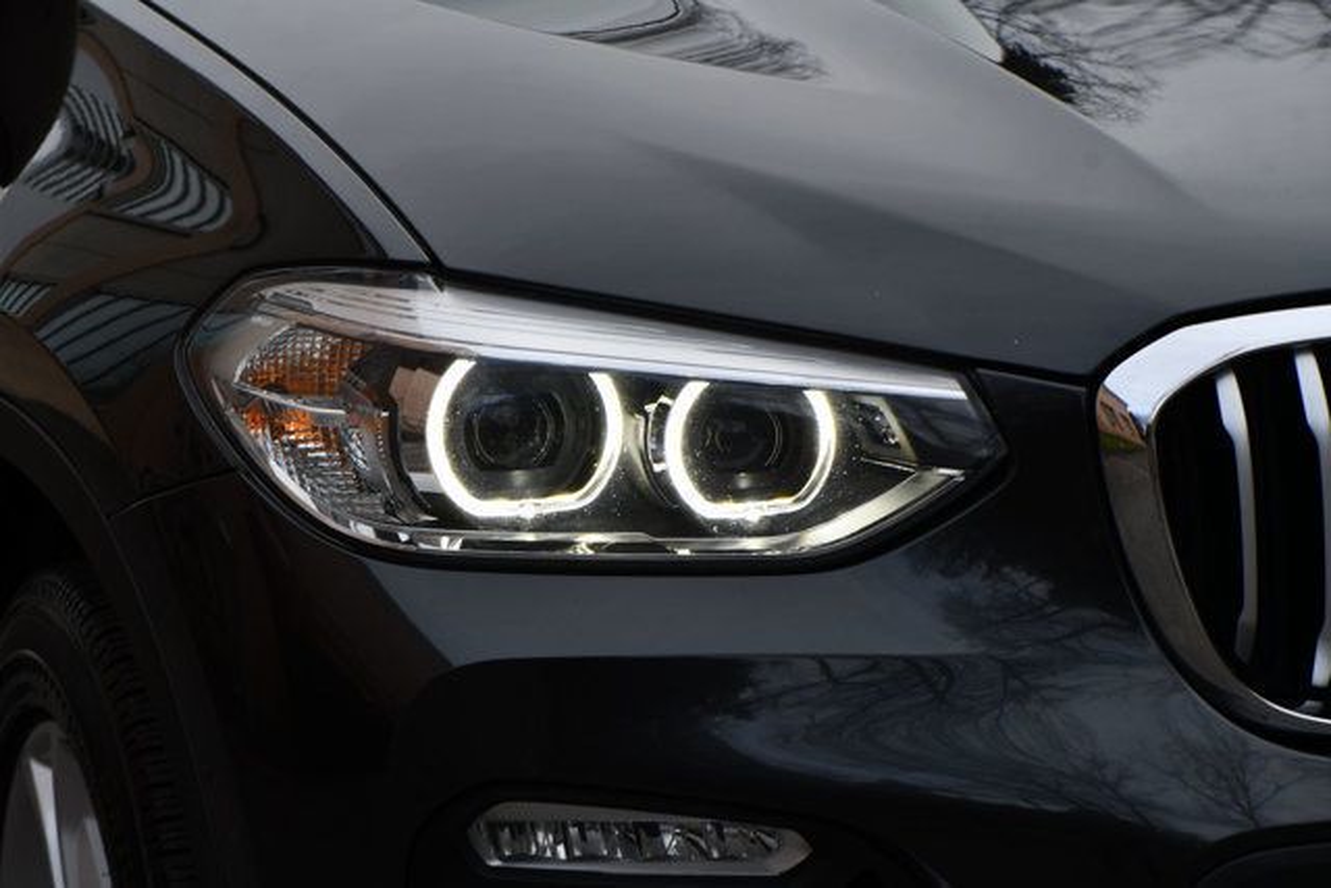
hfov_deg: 11.8
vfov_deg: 7.9
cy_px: 444
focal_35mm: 174
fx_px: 6434
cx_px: 666
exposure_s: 1/250
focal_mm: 116
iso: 140
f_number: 8
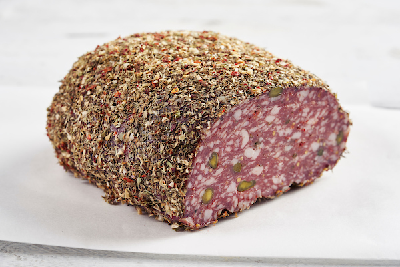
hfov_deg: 22.6
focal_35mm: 90
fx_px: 1000
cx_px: 200
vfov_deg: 15.2
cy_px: 134
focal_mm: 90
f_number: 8
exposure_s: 1/125
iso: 100
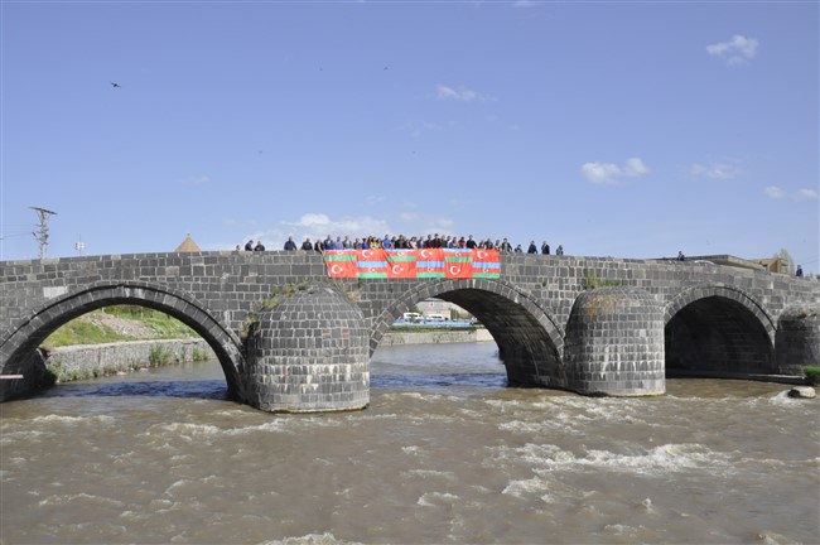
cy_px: 272
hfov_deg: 53.2
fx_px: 819
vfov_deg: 36.8
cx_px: 410
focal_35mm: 36
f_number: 14
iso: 800
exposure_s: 1/800
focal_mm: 24
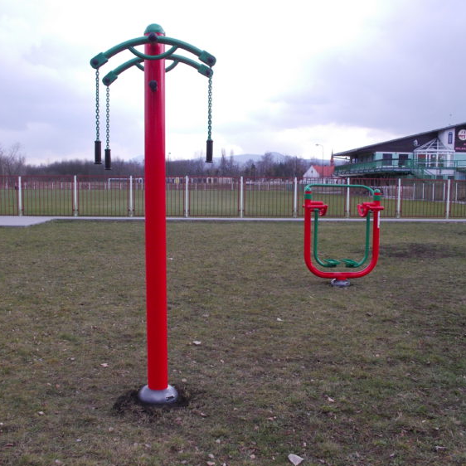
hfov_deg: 47.2
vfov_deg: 47.2
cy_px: 238
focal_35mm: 35
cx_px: 231
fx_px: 533
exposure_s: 1/250
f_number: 3.3
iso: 80
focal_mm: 4.1
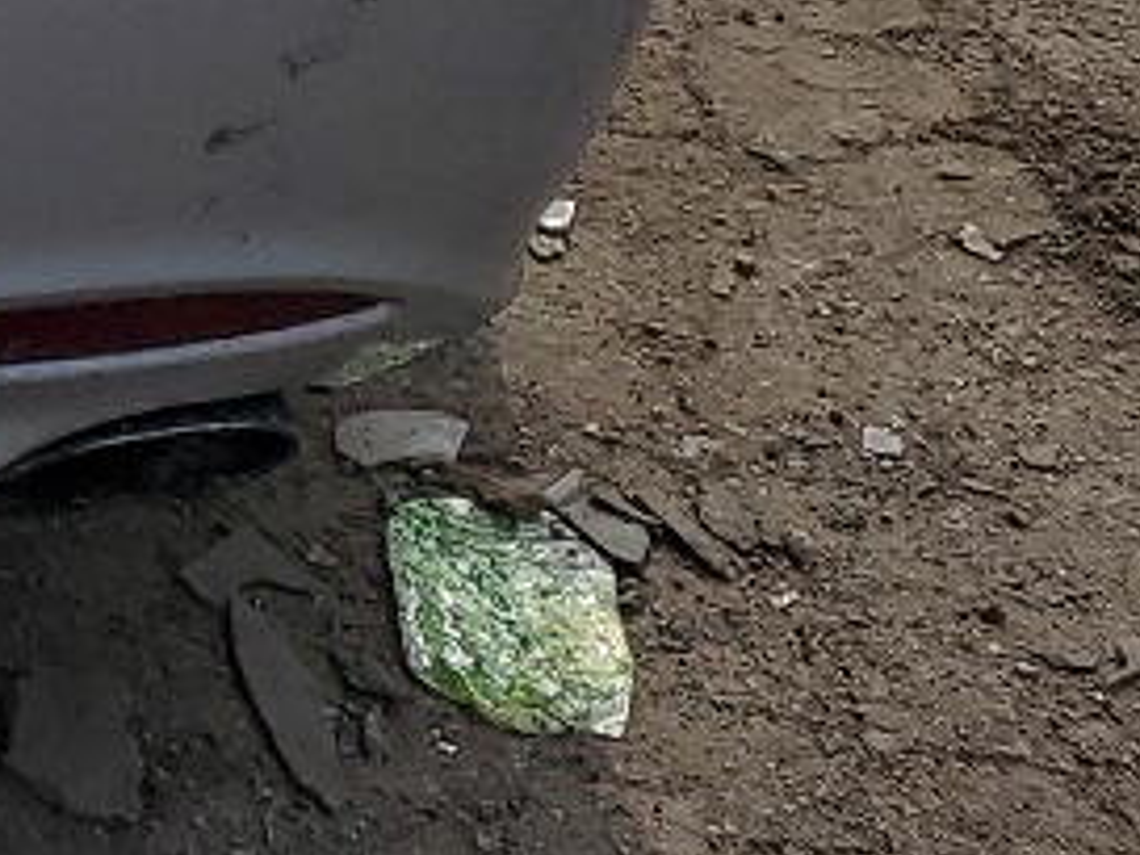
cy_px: -1111
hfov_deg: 11.4
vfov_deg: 8.9
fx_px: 5039
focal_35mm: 153
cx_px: -1266
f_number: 1.5
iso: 50
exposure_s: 1/5000
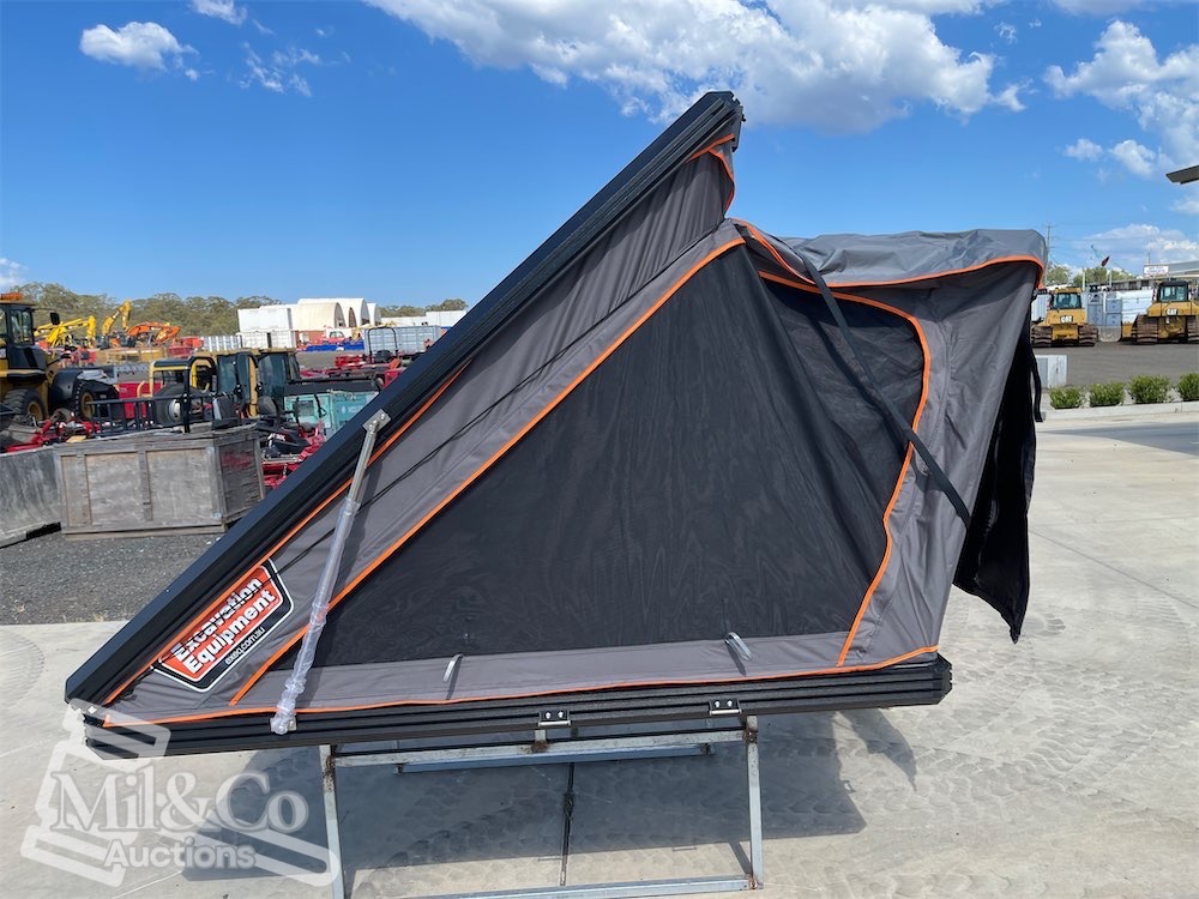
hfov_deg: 69.4
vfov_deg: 54.9
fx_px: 866
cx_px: 600
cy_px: 450
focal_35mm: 25
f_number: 1.6
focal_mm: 5.1
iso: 32
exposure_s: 1/2336
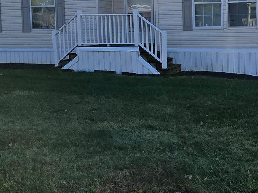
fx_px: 313
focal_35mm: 42
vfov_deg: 33.3
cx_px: 256
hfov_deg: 39.7
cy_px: 36
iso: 50
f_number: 2.2
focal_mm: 2.2
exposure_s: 1/2365
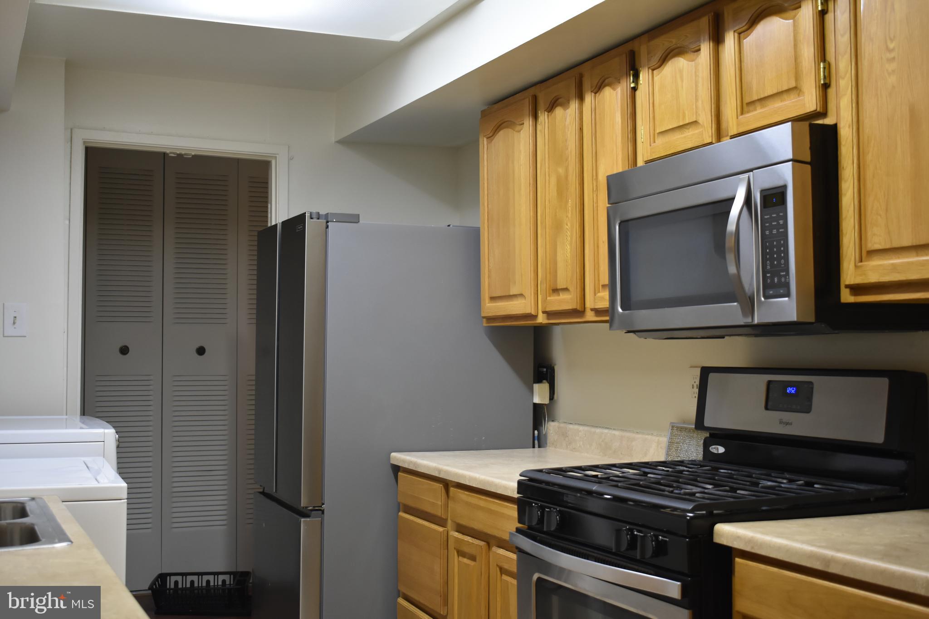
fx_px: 1161
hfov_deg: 43.6
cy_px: 310
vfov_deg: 29.9
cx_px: 464
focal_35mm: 45
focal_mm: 30
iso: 800
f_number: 4.2
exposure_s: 1/80
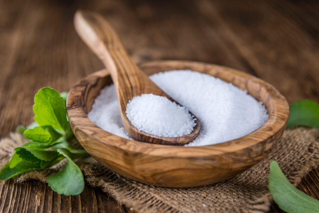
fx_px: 629
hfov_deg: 28.5
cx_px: 160
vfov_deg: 19.2
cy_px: 106
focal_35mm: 71
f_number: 5.6
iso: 160
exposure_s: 1/100
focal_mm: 70
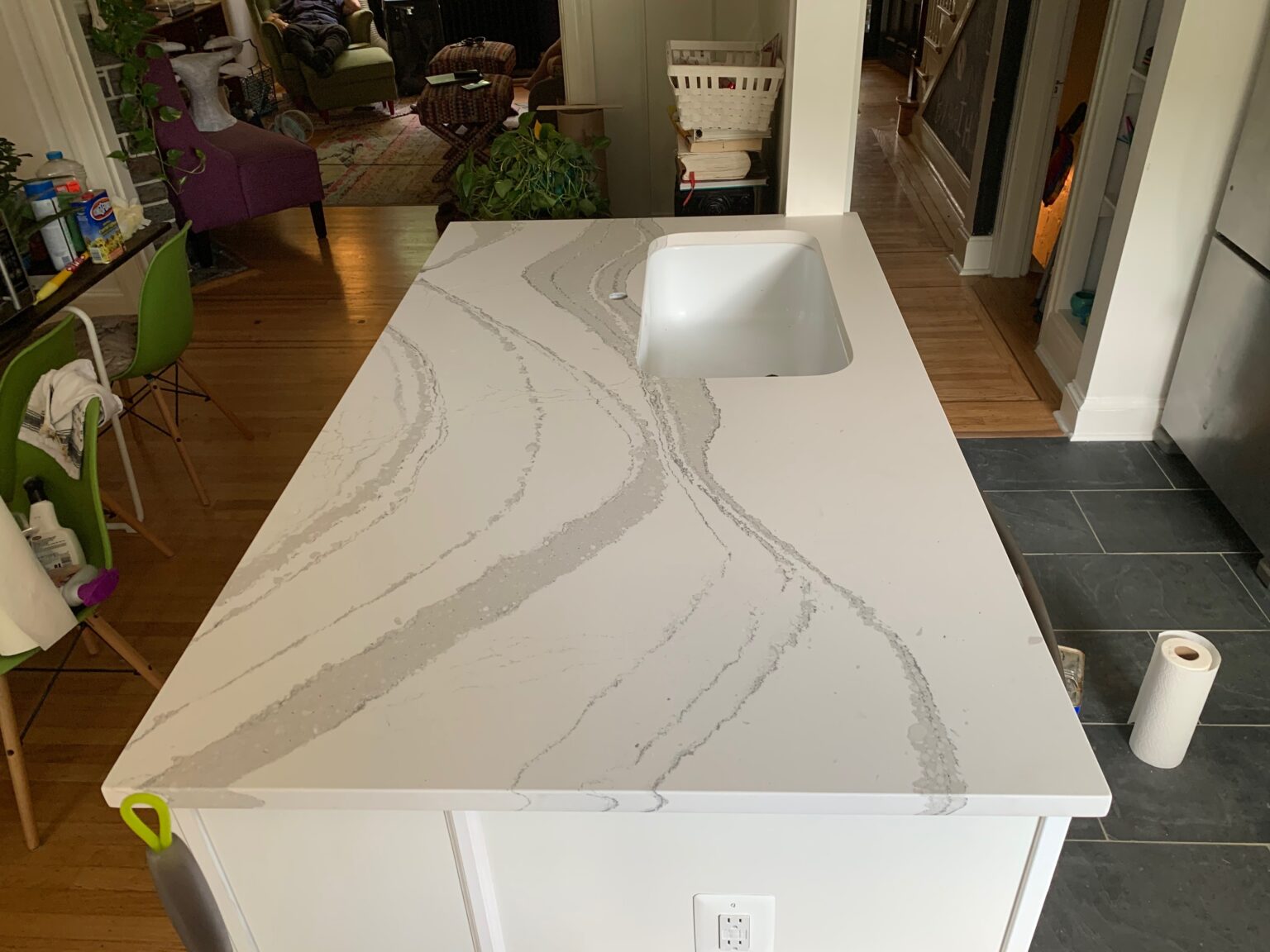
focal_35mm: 26
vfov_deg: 53.1
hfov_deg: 67.3
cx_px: 635
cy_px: 476
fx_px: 954
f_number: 1.8
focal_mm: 4.25
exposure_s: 1/67
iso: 100
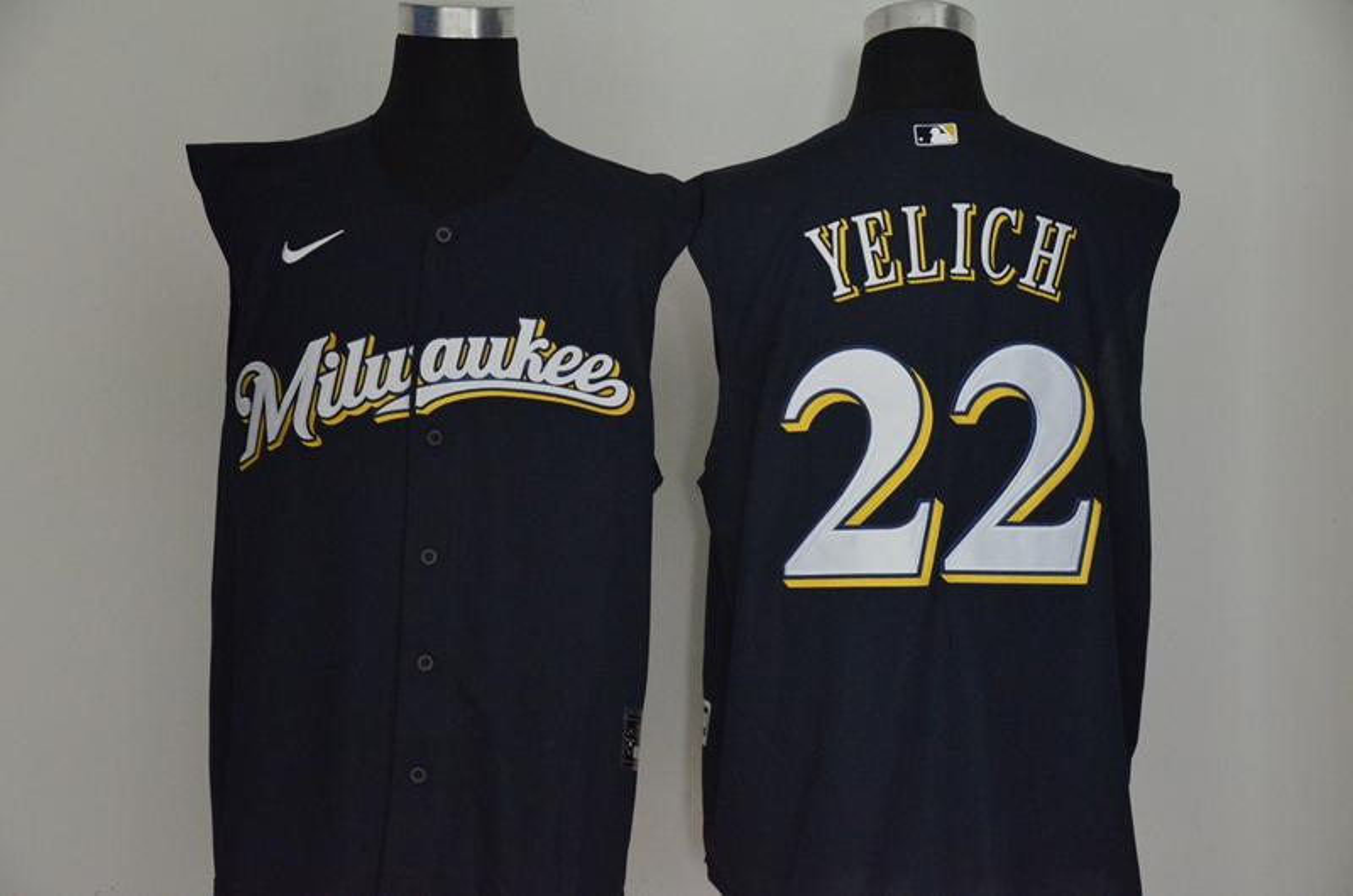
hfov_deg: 27.0
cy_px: 448
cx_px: 676
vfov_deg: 18.1
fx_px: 2813
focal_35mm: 75
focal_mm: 50
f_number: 4.8
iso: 4000
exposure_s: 1/30
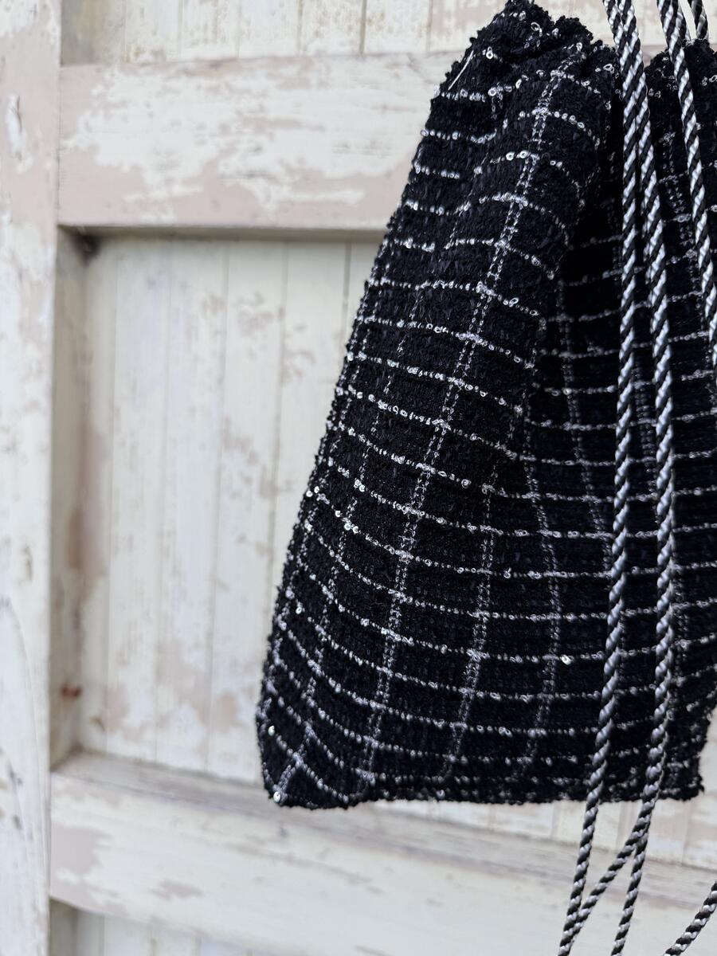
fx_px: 663
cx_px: 358
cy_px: 478
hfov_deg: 56.8
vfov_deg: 71.6
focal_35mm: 24
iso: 80
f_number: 1.78
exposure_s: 1/367
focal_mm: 6.76
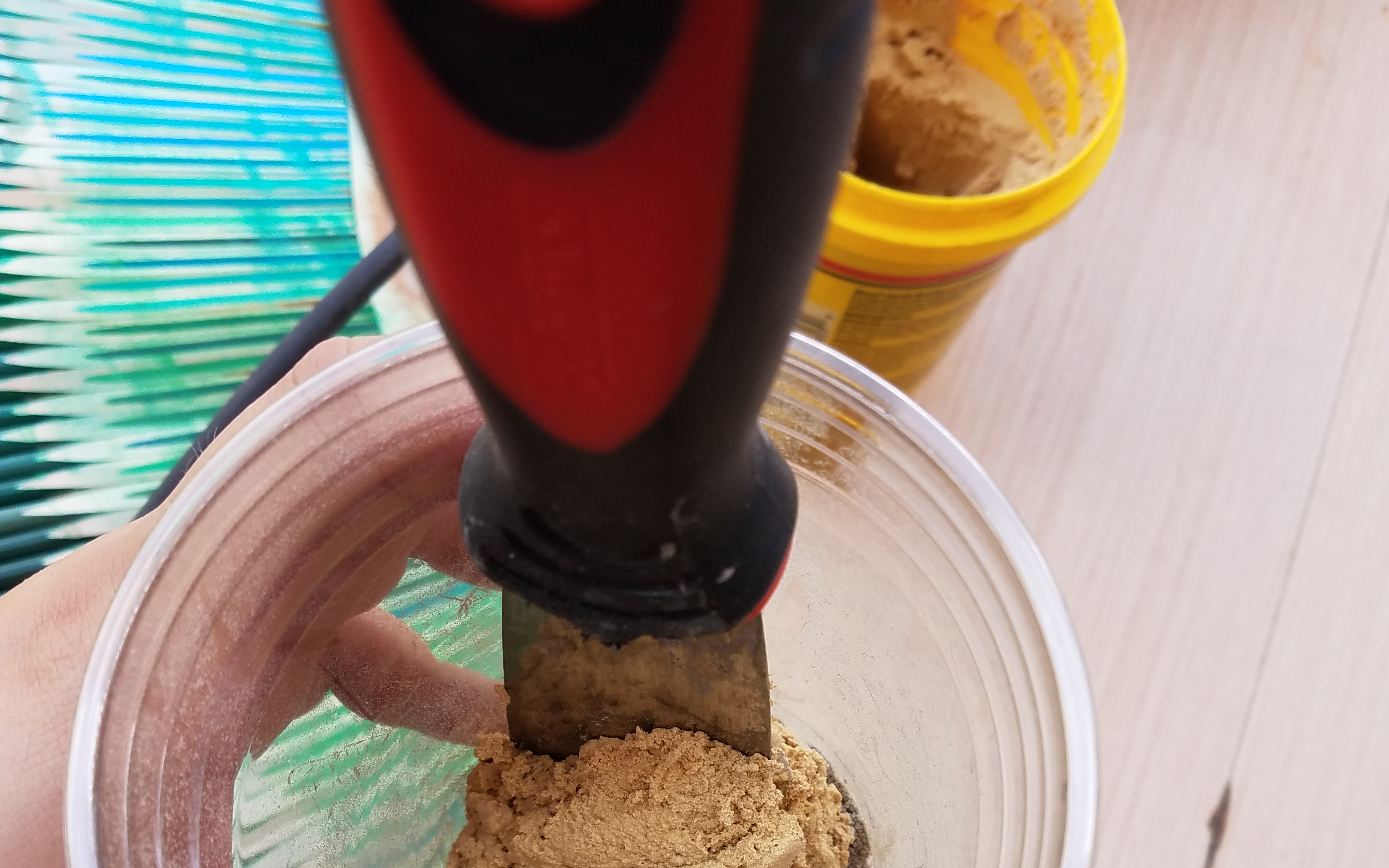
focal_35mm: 37
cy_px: 843
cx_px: 693
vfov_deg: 32.1
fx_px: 1401
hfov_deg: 52.7
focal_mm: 4.2
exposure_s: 1/596
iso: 40
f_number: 1.7
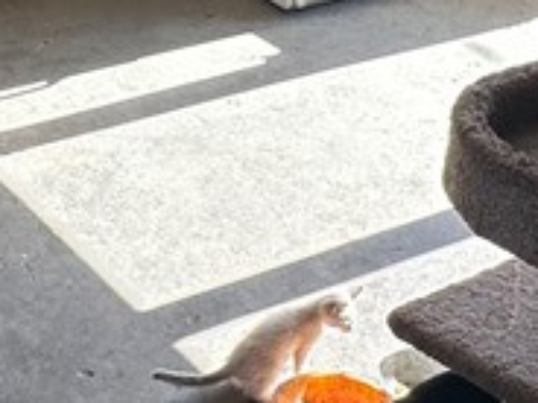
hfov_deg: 24.6
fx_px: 1212
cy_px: 44
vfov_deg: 18.6
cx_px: 114
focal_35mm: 78
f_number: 2.2
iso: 40
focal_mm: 2.22
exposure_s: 1/203
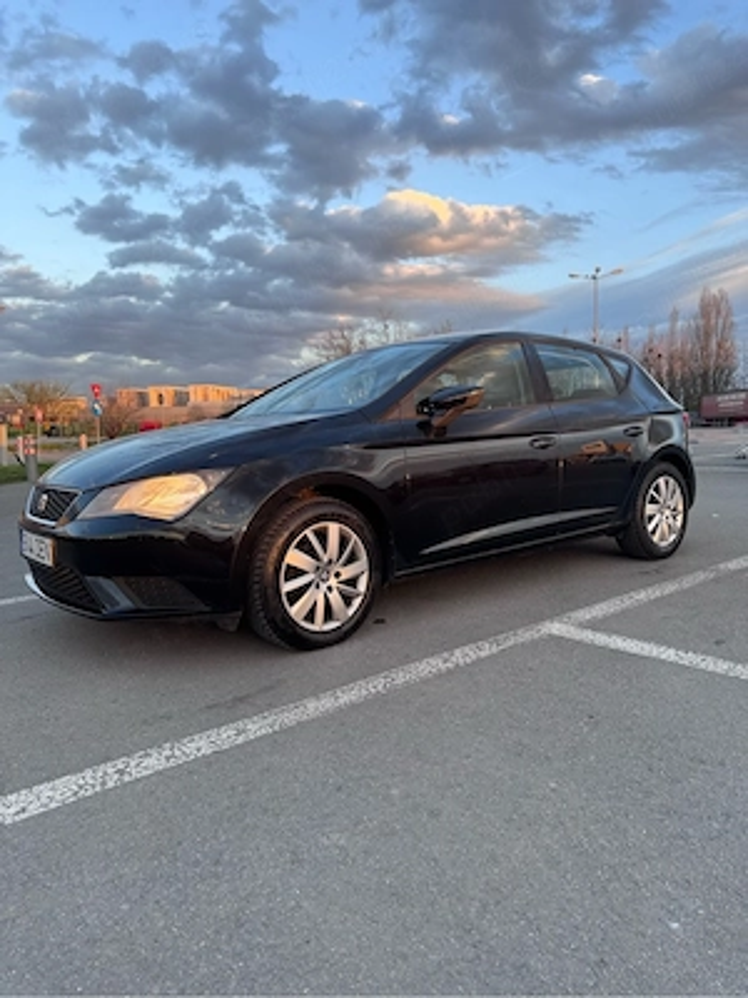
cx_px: 374
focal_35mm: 24
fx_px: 691
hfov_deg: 56.8
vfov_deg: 71.6
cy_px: 499
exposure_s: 1/271
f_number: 1.78
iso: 64
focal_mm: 6.76
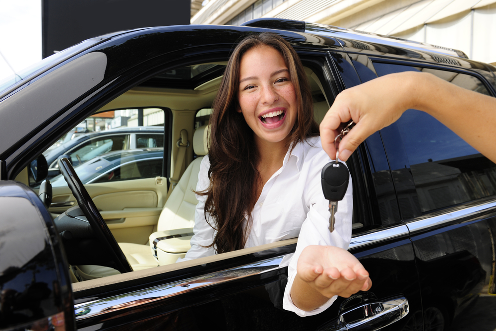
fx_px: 372
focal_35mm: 27
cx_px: 248
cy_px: 166
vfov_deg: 47.9
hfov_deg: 67.4
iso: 160
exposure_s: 1/125
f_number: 8
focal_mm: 27
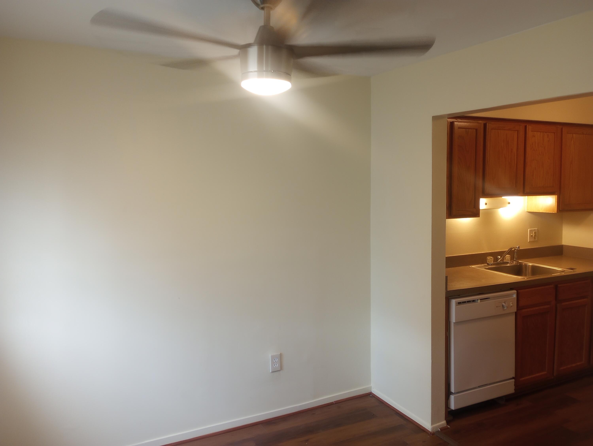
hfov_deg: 63.4
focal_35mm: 28
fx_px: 480
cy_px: 223
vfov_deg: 49.8
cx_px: 296
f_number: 1.8
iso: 459
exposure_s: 1/30
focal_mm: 4.27
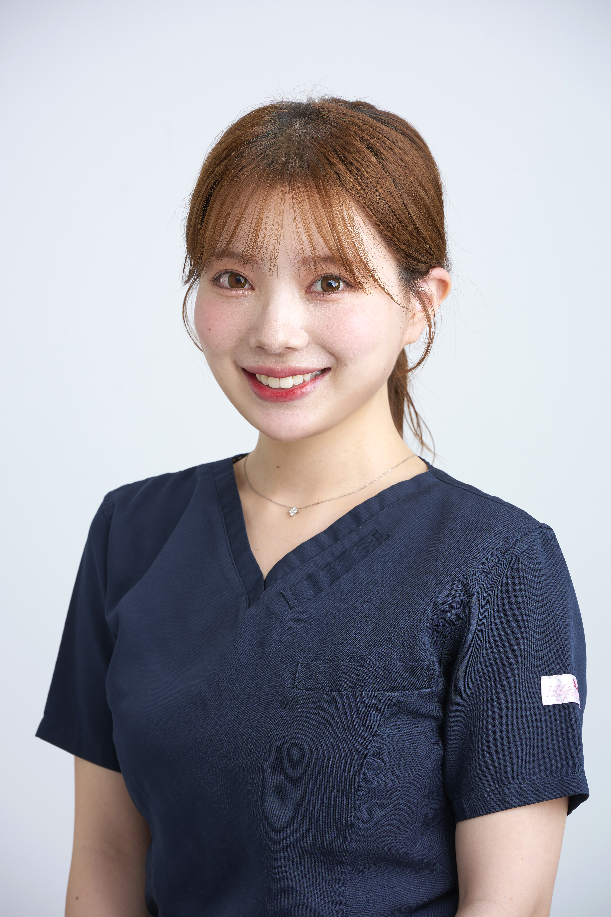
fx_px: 3055
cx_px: 306
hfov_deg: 11.4
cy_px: 458
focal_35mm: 120
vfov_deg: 17.1
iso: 100
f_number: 8
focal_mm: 120
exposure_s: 1/160
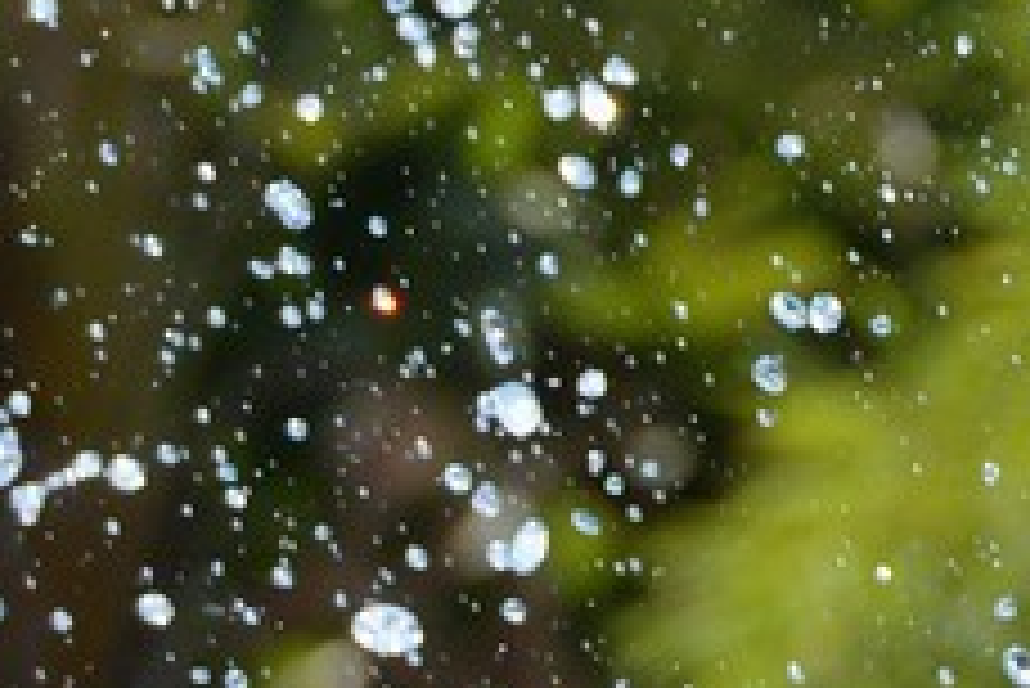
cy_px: -234
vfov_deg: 1.0
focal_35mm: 1398
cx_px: 2946
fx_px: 40022
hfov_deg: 1.5
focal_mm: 200
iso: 400
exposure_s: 1/1250
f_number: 6.3
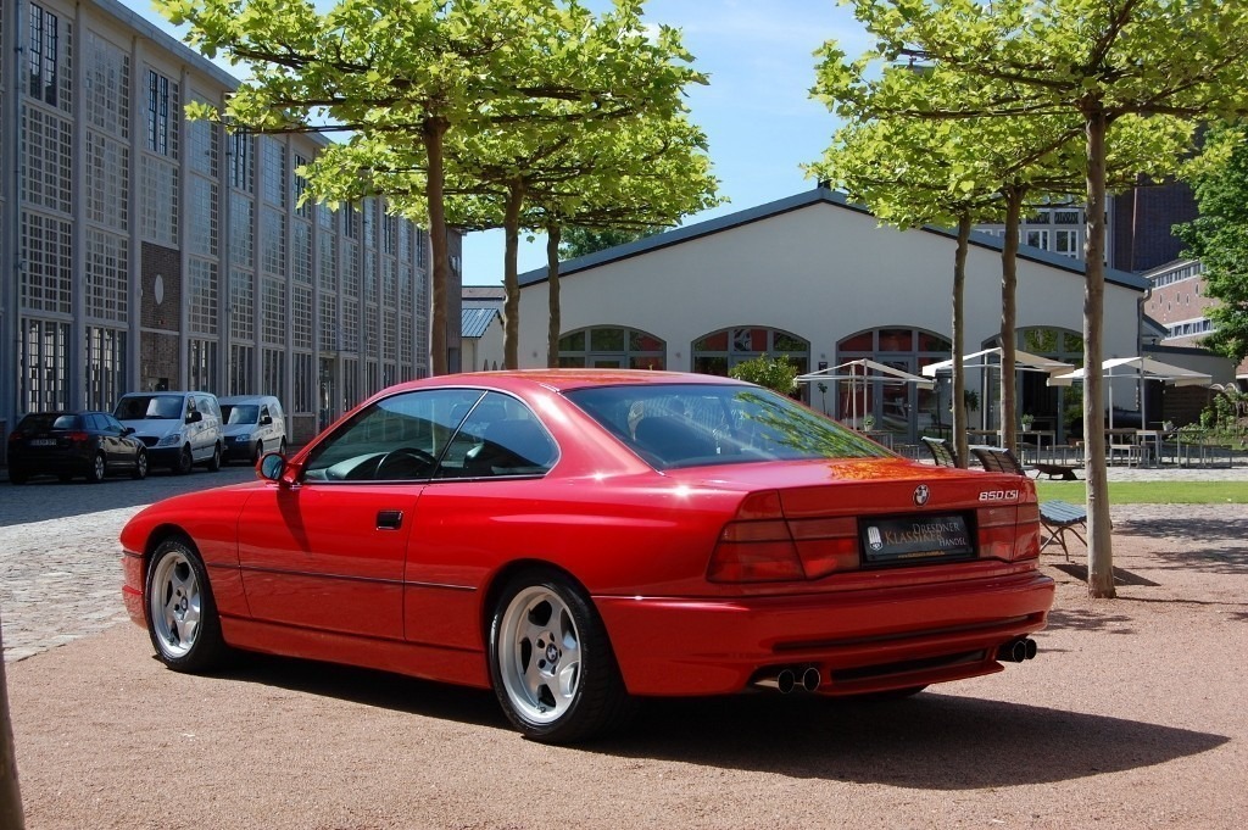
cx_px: 624
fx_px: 1974
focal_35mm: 57
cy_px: 415
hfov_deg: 35.1
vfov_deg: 23.7
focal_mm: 38
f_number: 9
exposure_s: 1/320
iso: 200
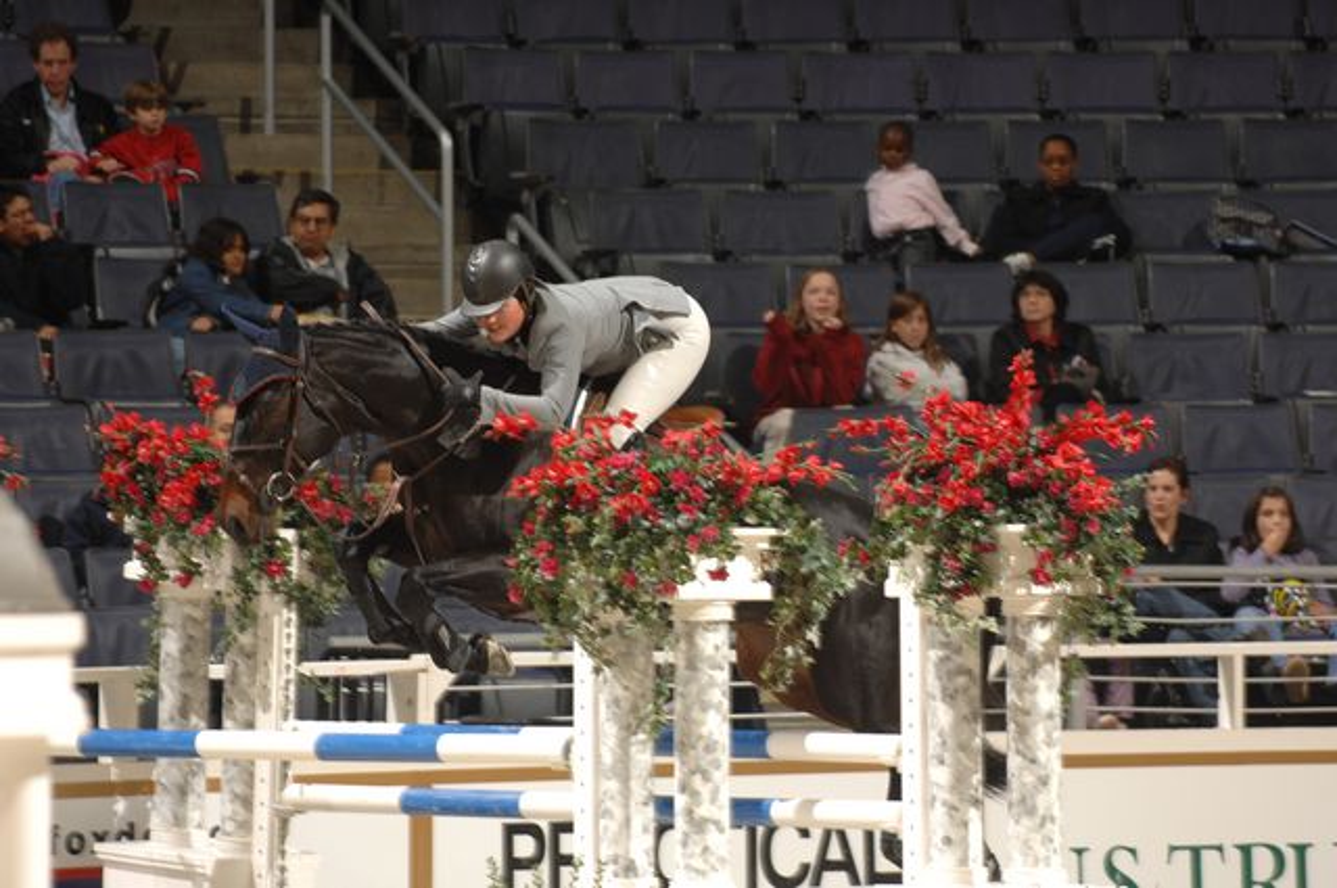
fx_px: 11127
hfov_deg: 6.9
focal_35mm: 300
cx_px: 668
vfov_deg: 4.6
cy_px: 444
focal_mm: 200
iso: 320
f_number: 4.5
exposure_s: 1/250
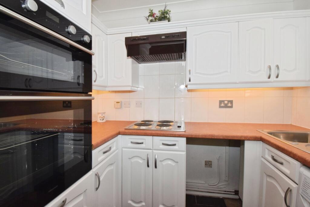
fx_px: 142
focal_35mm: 16
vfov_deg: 72.1
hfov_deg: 95.0
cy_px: 104
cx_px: 155
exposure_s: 1/125
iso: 1000
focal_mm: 11
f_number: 18
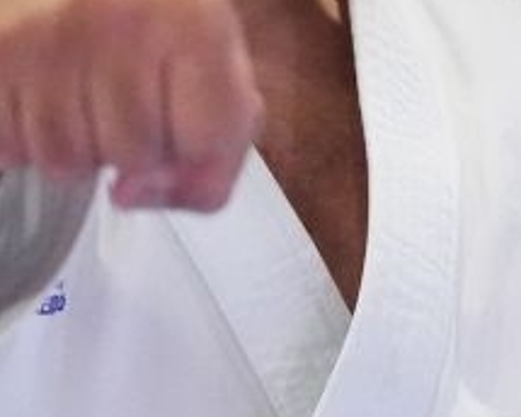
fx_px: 21217
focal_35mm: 1376
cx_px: 315
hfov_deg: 1.4
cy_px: 276
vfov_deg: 1.1
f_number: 2.8
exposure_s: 1/500
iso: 12800
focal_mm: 175
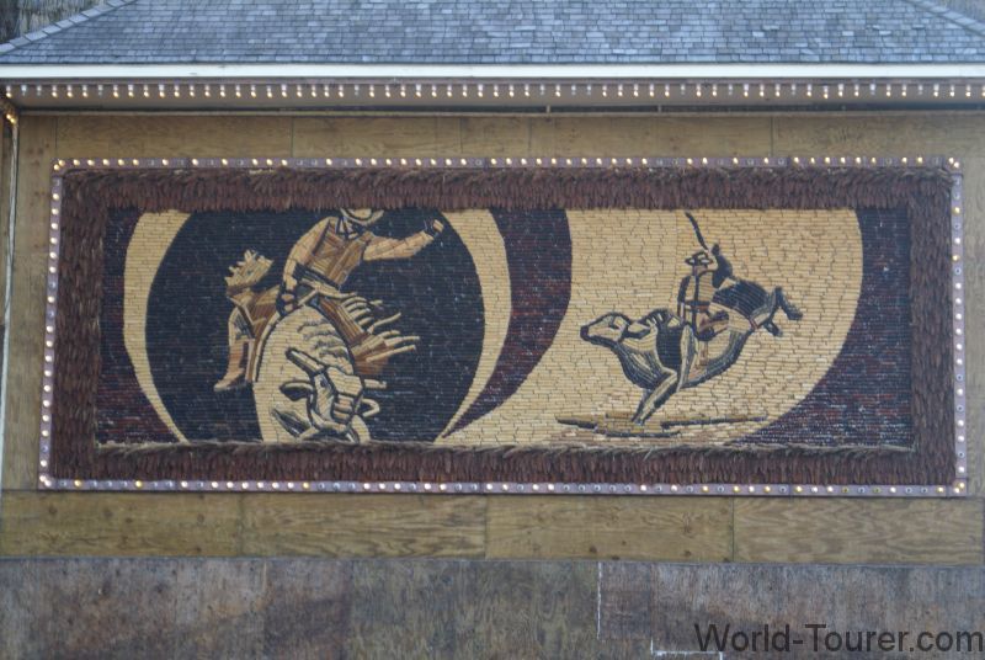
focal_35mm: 105
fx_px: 2877
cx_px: 492
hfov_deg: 19.4
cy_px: 330
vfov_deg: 13.1
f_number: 5.6
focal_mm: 70
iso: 400
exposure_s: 1/80
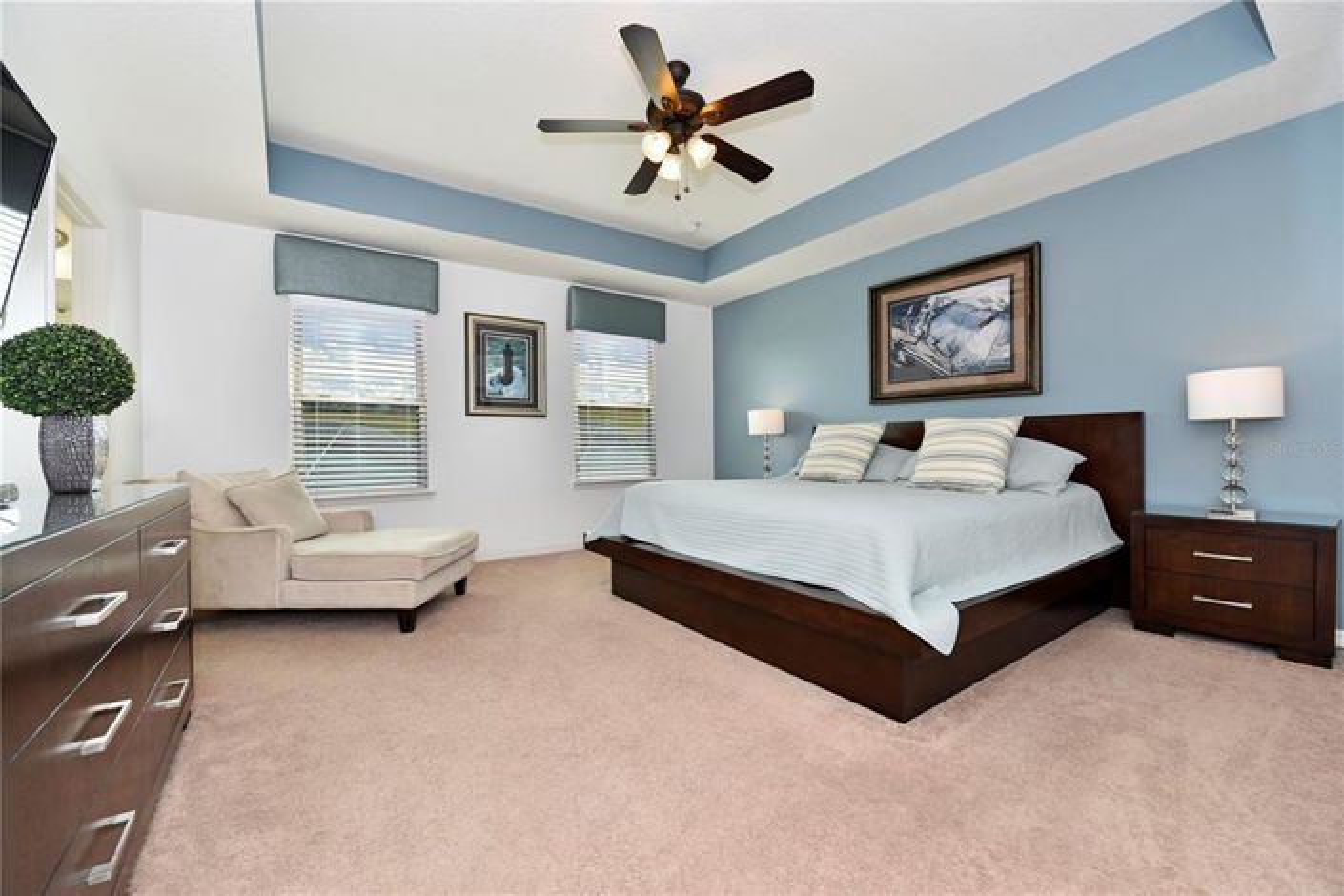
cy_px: 448
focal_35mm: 14
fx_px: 523
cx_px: 672
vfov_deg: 81.2
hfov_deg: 104.3
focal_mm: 14
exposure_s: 1/125
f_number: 5.6
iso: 280
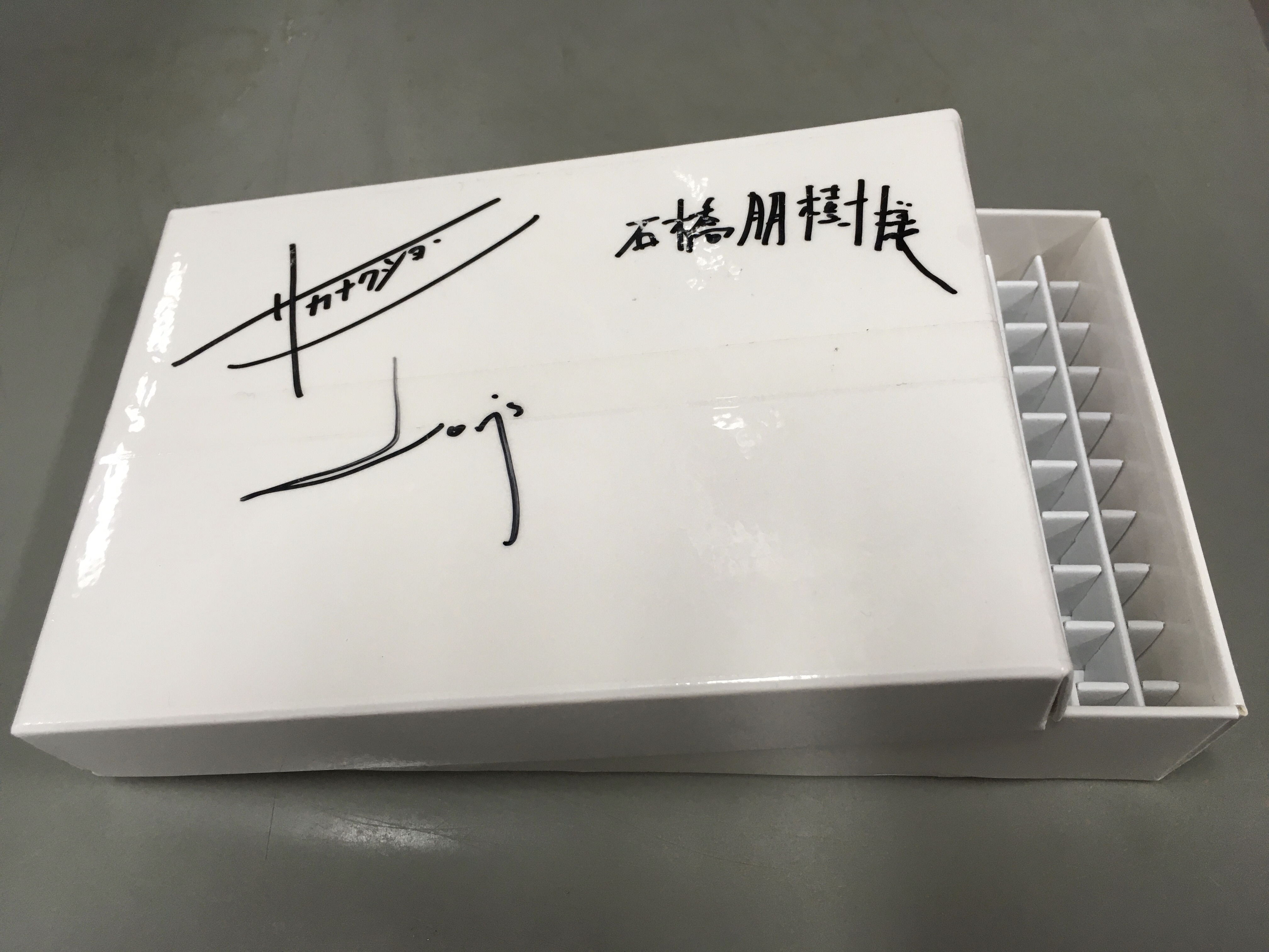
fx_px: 1063
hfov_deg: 61.7
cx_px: 634
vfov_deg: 48.2
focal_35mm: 29
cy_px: 476
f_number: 2.2
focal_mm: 4.15
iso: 32
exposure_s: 1/30
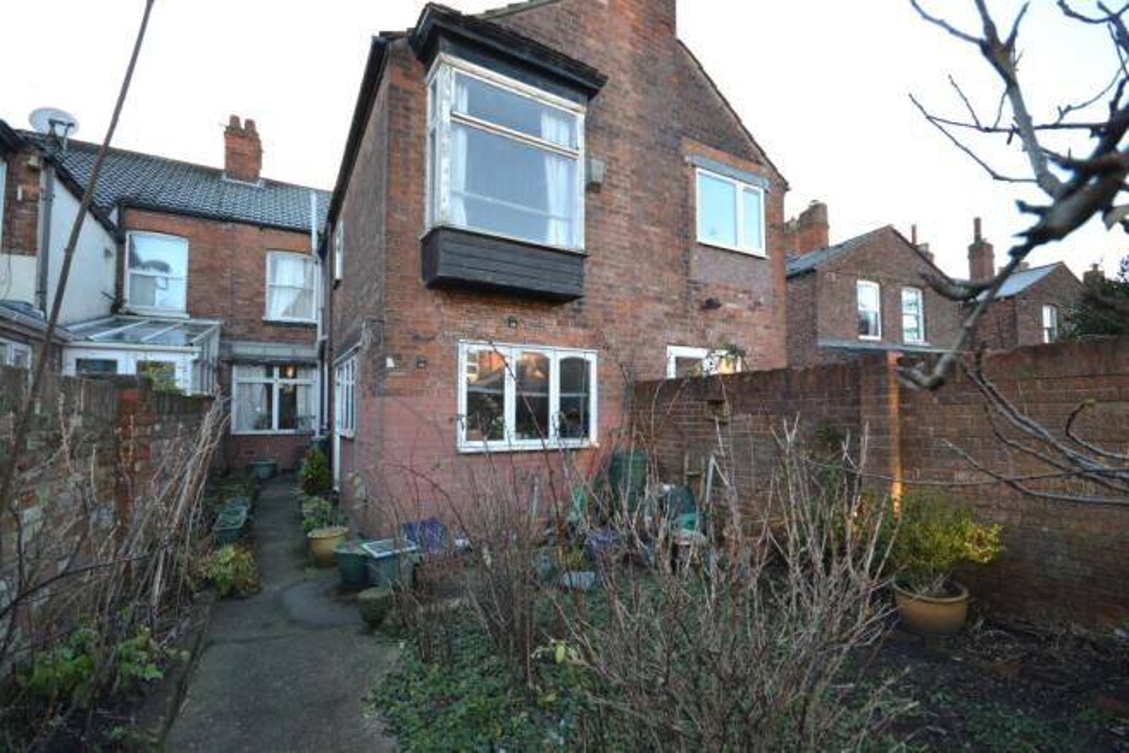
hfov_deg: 100.4
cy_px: 376
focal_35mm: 15
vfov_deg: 77.4
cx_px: 564
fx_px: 470
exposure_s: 1/100
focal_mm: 10
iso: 400
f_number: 5
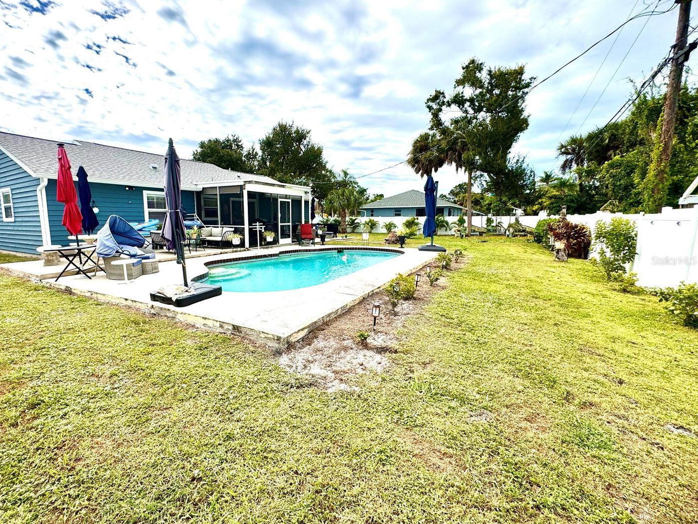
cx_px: 300
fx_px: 323
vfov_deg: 78.1
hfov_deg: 93.9
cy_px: 261
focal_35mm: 16
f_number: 2.2
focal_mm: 2.22
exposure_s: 1/2083
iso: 50
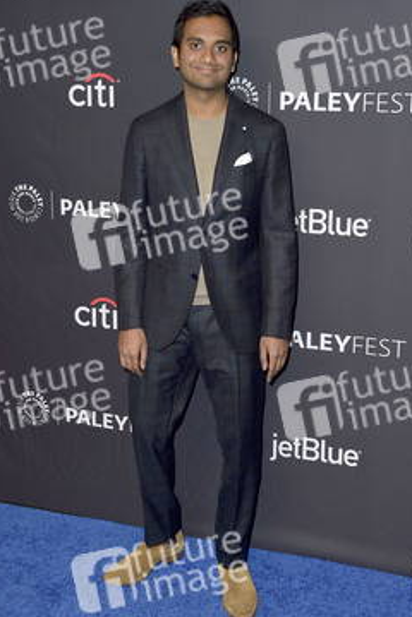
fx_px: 858
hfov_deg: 27.0
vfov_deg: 39.6
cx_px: 210
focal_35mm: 50
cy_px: 315
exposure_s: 1/250
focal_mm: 45
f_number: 5.6
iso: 250
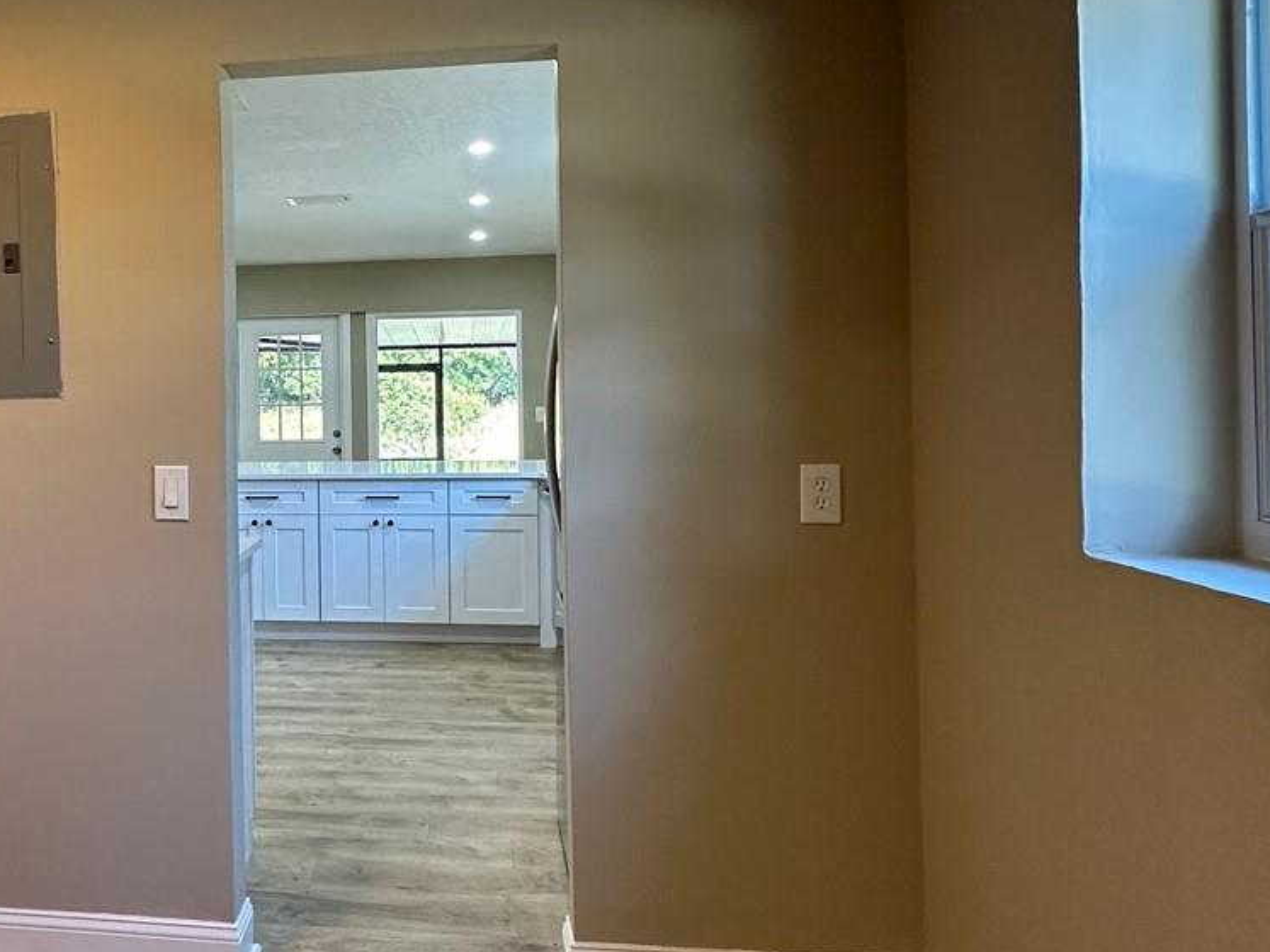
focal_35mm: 30
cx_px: 306
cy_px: 400
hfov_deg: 56.8
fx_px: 1100
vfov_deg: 46.6
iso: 250
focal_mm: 2.22
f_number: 2.2
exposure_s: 1/120
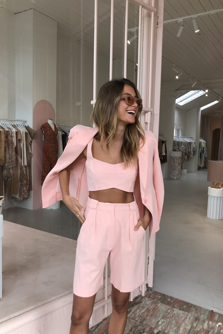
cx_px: 108
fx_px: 279
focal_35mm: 30
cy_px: 169
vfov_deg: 61.9
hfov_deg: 43.6
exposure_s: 1/125
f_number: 1.8
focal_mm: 3.99
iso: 20
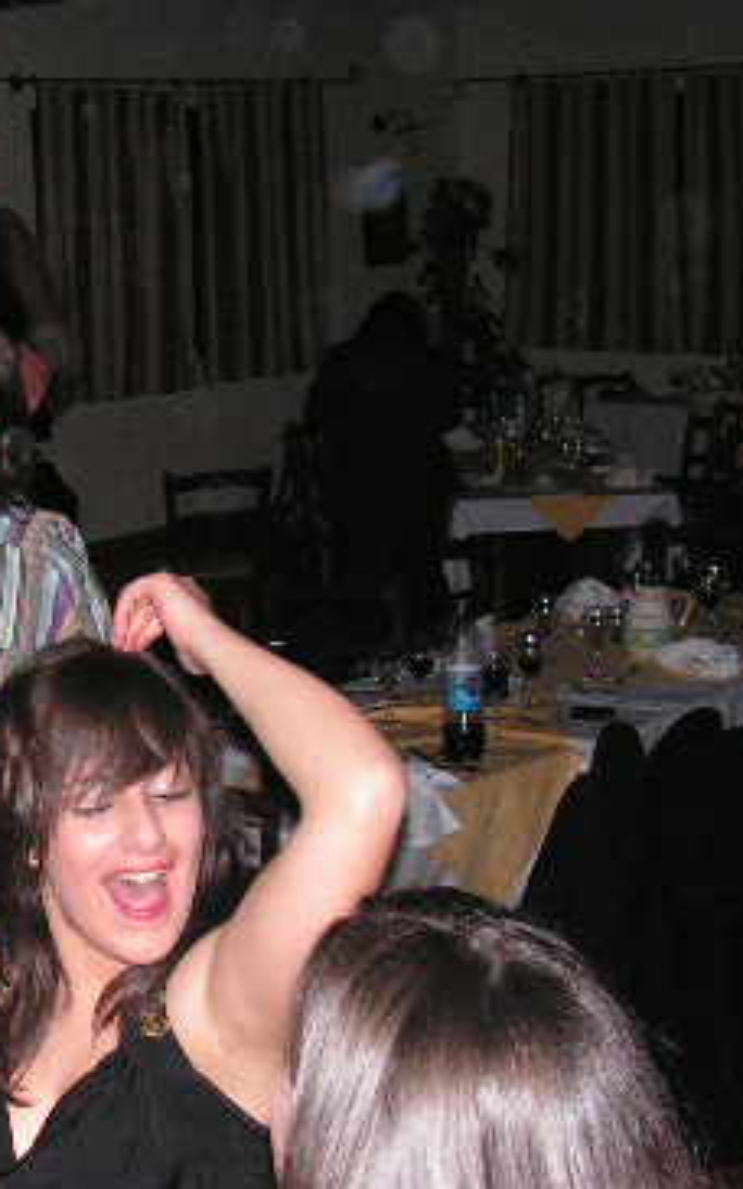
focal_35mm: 67
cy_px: 756
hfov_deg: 19.0
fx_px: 2172
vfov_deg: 30.5
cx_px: 62
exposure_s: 1/40
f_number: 3.2
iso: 200
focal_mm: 6
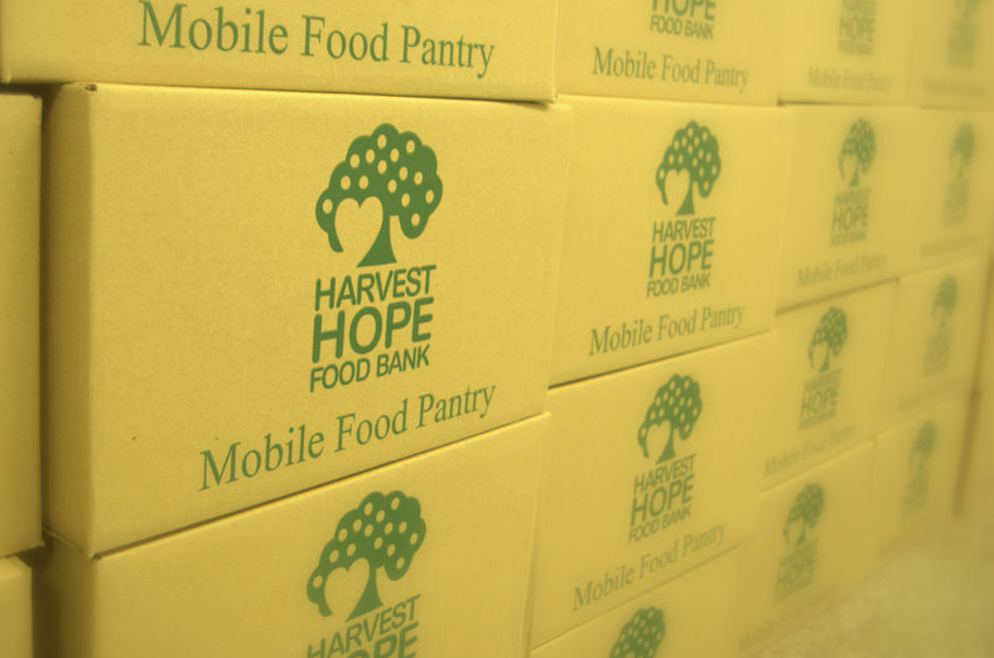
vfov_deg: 33.8
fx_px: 1075
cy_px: 233
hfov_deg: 49.0
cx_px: 351
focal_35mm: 39
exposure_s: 1/15
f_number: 4
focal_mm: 20
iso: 200
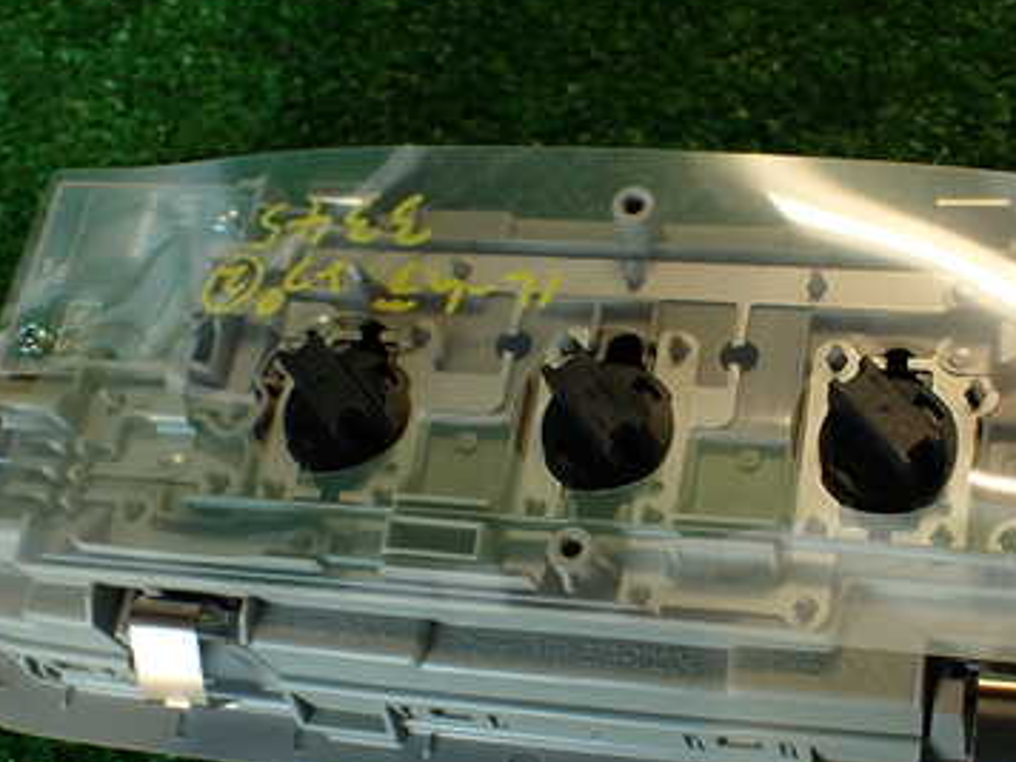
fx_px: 1585
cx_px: 694
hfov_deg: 35.1
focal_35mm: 54
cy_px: 488
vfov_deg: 26.9
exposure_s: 1/60
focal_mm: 5.79
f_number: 2.4
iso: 160
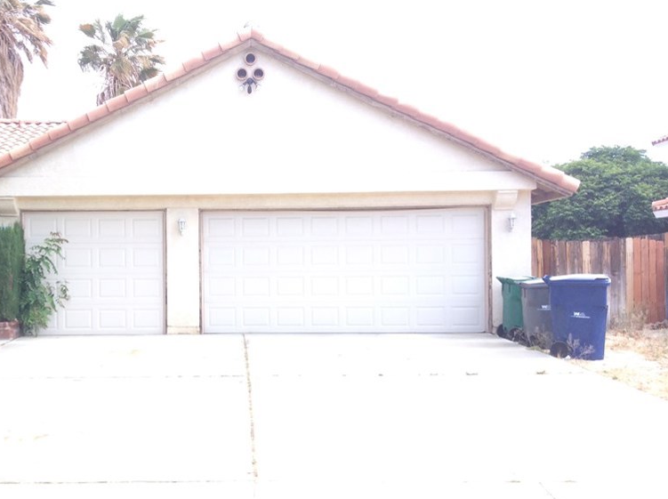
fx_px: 867
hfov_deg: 41.5
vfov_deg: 32.1
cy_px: 274
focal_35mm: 45
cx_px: 218
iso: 32
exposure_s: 1/246
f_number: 2.4
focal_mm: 3.3
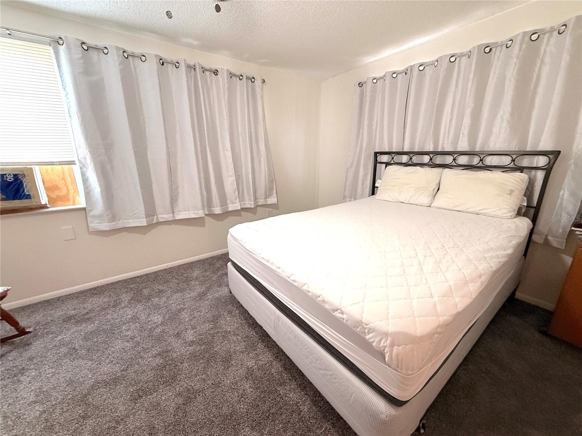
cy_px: 218
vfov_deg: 85.7
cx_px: 291
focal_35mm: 14
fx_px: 235
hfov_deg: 102.1
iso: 320
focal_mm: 2.22
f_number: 2.2
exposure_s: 1/60
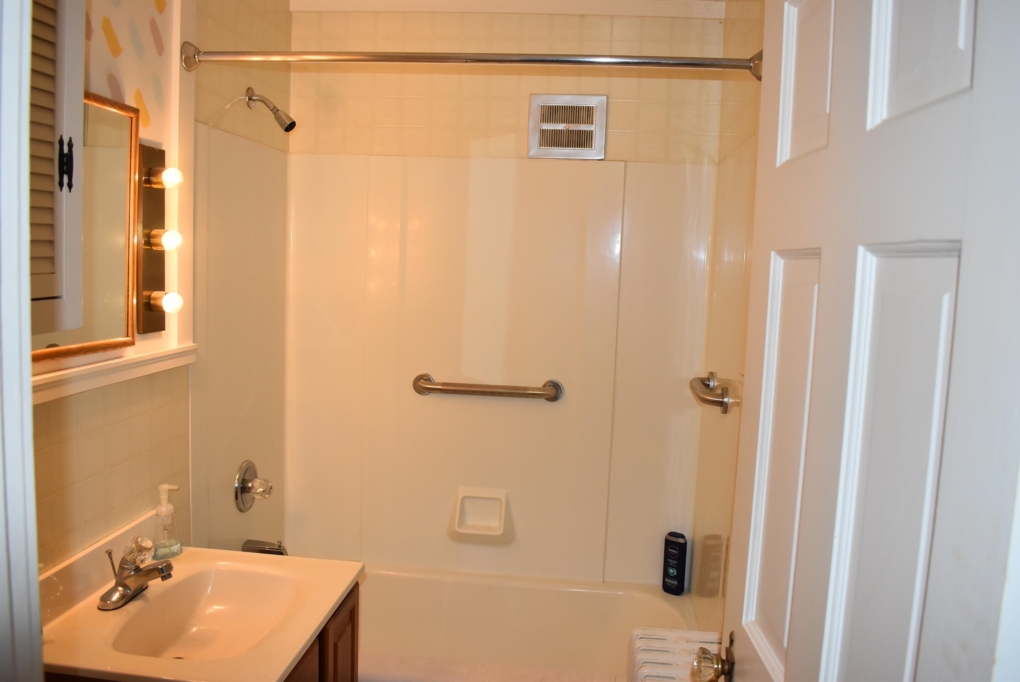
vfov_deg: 48.0
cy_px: 341
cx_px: 510
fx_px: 766
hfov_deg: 67.3
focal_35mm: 27
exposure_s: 1/200
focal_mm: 18
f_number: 4.5
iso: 800
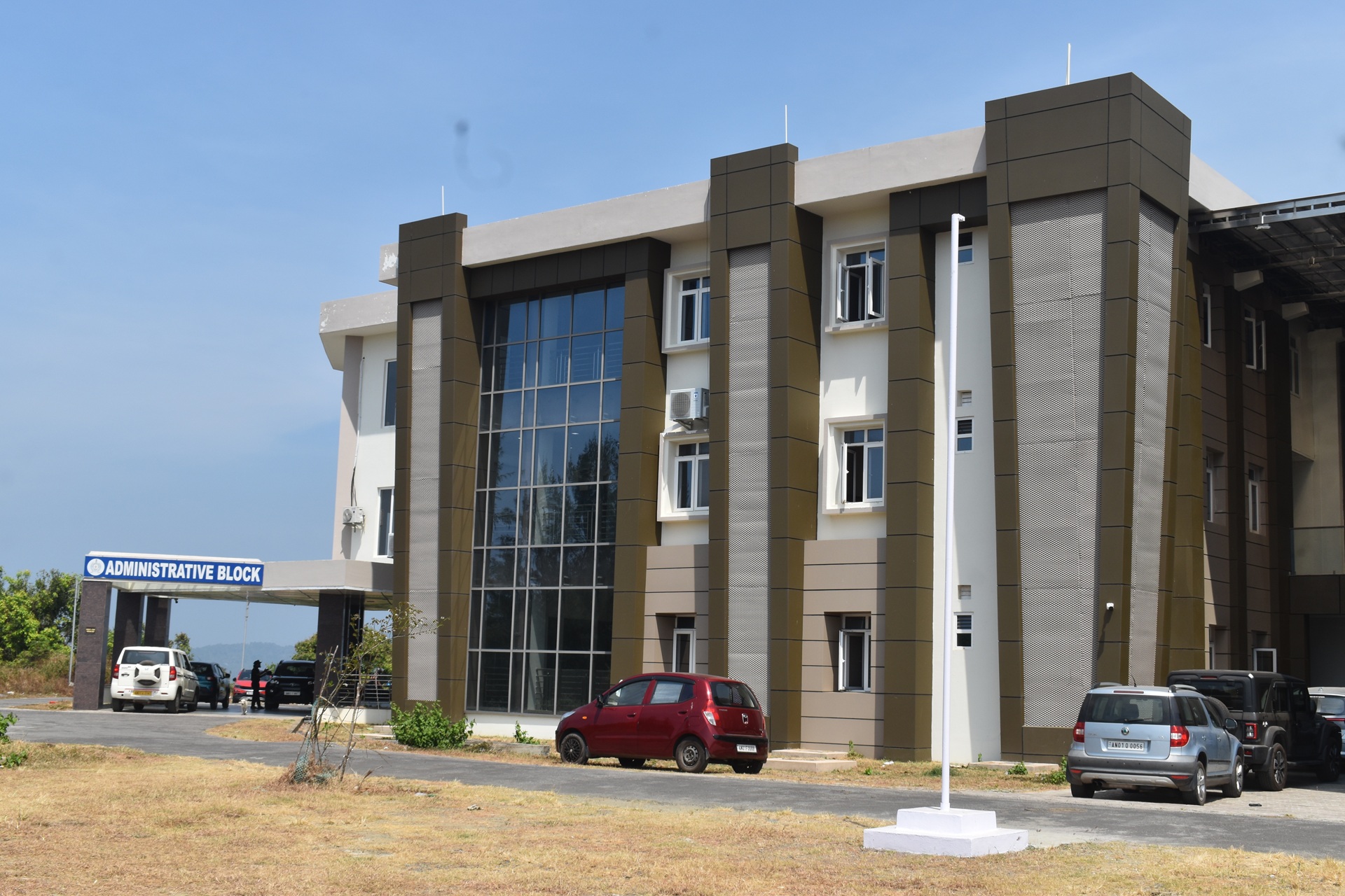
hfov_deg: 46.4
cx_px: 672
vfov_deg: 31.9
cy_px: 448
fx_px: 1569
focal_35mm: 42
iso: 200
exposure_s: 1/400
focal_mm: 28
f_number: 10
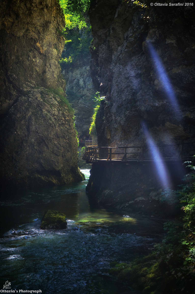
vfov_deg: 32.0
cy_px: 147
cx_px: 98
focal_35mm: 63
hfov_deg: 21.5
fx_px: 514
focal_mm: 42
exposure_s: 1/400
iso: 500
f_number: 5.6
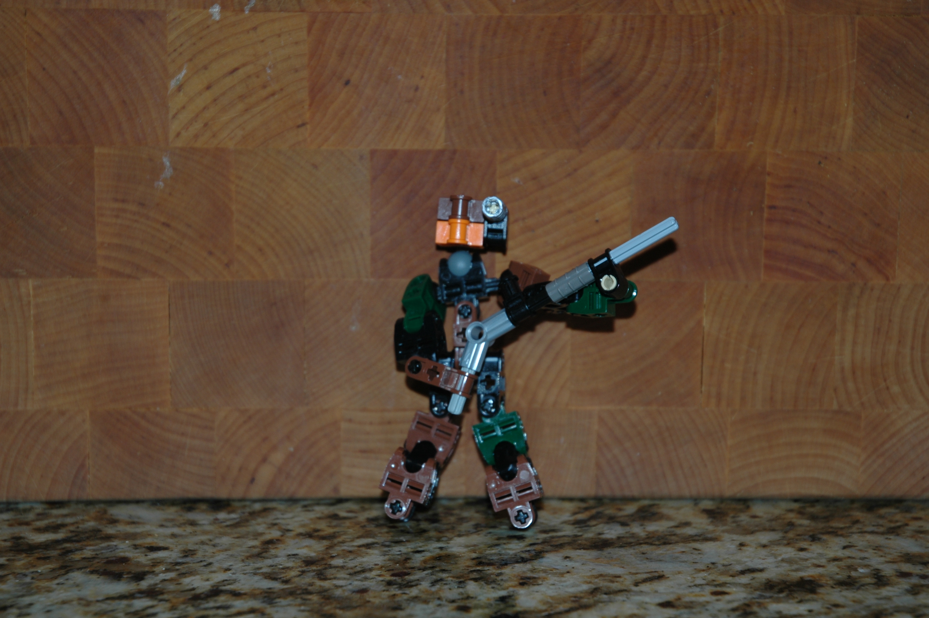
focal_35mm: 78
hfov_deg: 26.0
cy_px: 309
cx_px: 464
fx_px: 2011
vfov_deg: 17.5
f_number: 4.5
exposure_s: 1/60
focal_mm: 52
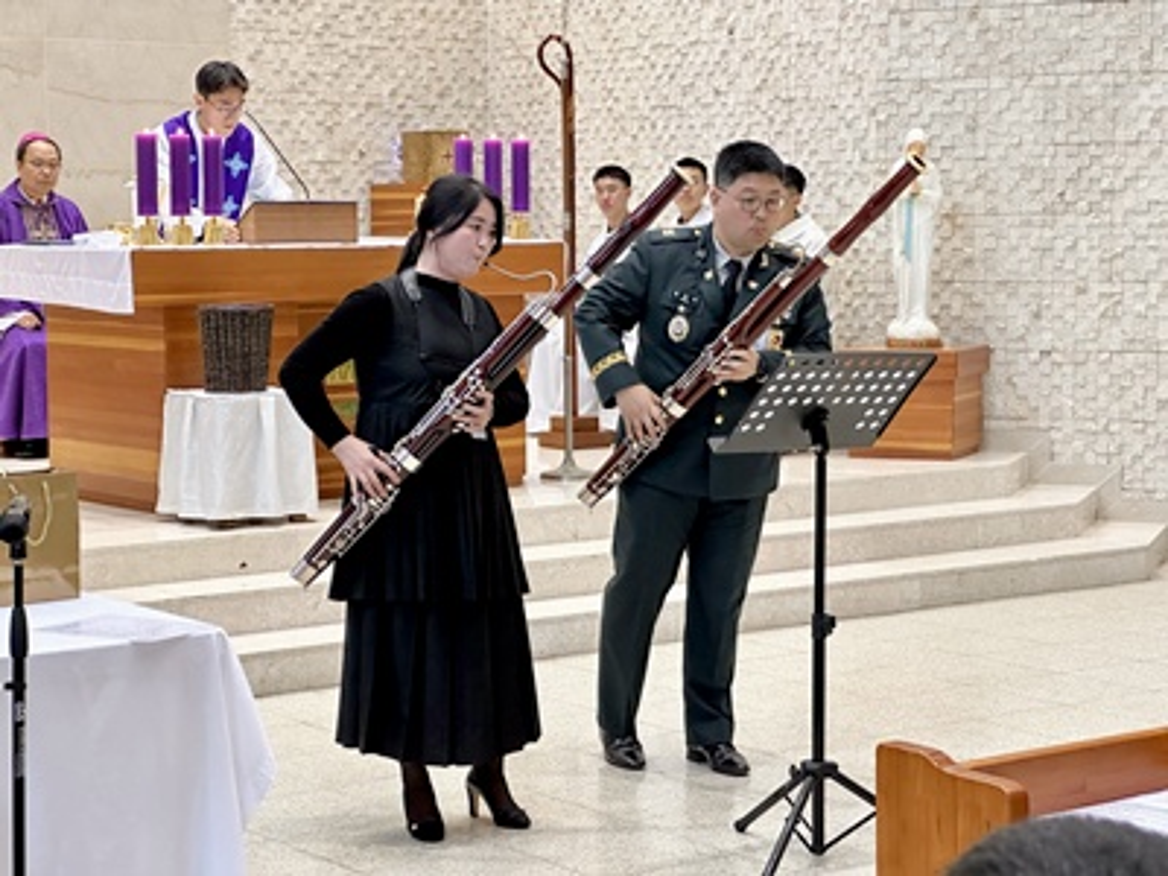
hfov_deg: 25.3
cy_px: 438
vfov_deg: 19.1
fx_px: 2598
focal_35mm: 77
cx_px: 584
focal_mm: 9
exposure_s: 1/60
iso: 200
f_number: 2.8
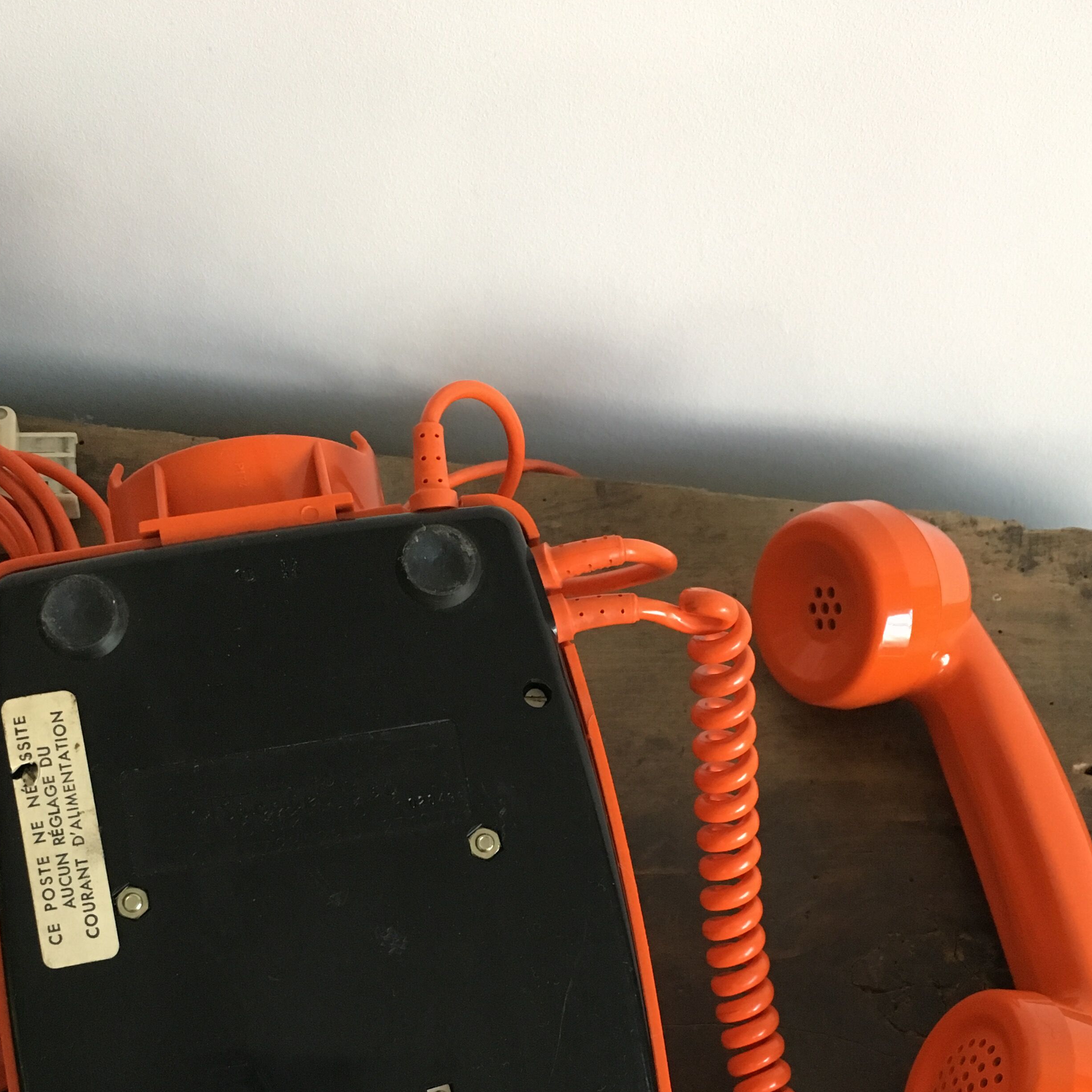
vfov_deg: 38.5
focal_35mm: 42
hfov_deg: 40.0
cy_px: 875
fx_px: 1499
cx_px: 494
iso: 250
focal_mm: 4.15
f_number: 2.2
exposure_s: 1/33
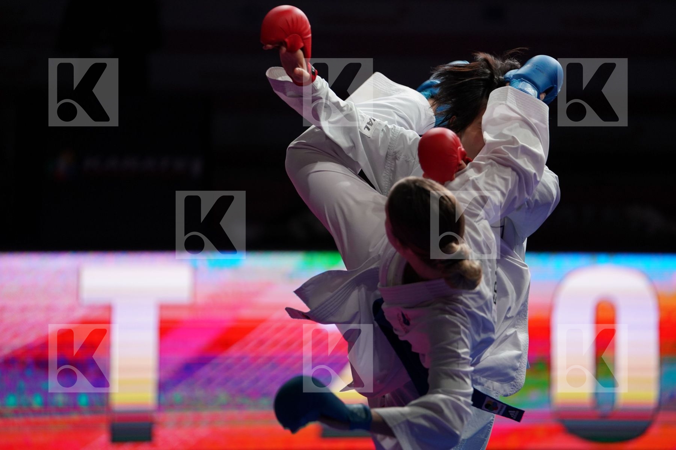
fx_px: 3755
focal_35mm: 200
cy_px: 225
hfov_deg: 10.3
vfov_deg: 6.9
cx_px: 338
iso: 1600
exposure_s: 1/1000
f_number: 2.8
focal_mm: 200
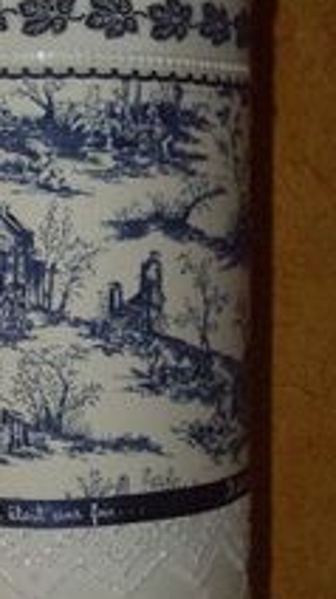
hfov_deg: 10.3
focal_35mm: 117
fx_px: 1856
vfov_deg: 18.3
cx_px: 82
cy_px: 263
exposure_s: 1/40
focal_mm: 7.9
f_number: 2.8
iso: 400
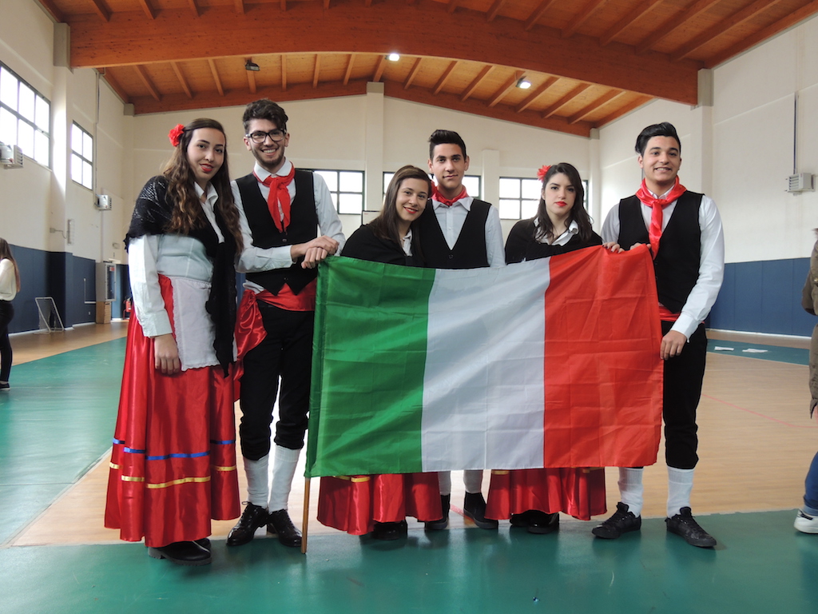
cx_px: 409
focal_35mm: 30
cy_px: 307
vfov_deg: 46.8
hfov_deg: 60.0
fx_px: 709
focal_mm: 5.3
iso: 180
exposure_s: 1/30
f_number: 3.1
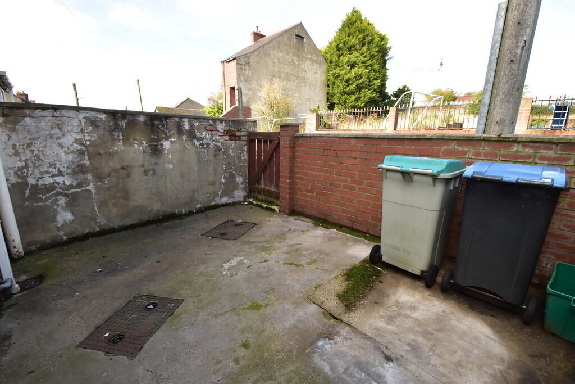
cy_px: 192
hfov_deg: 100.4
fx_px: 240
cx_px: 288
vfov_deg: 77.3
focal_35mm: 15
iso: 400
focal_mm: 10
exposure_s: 1/160
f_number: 9
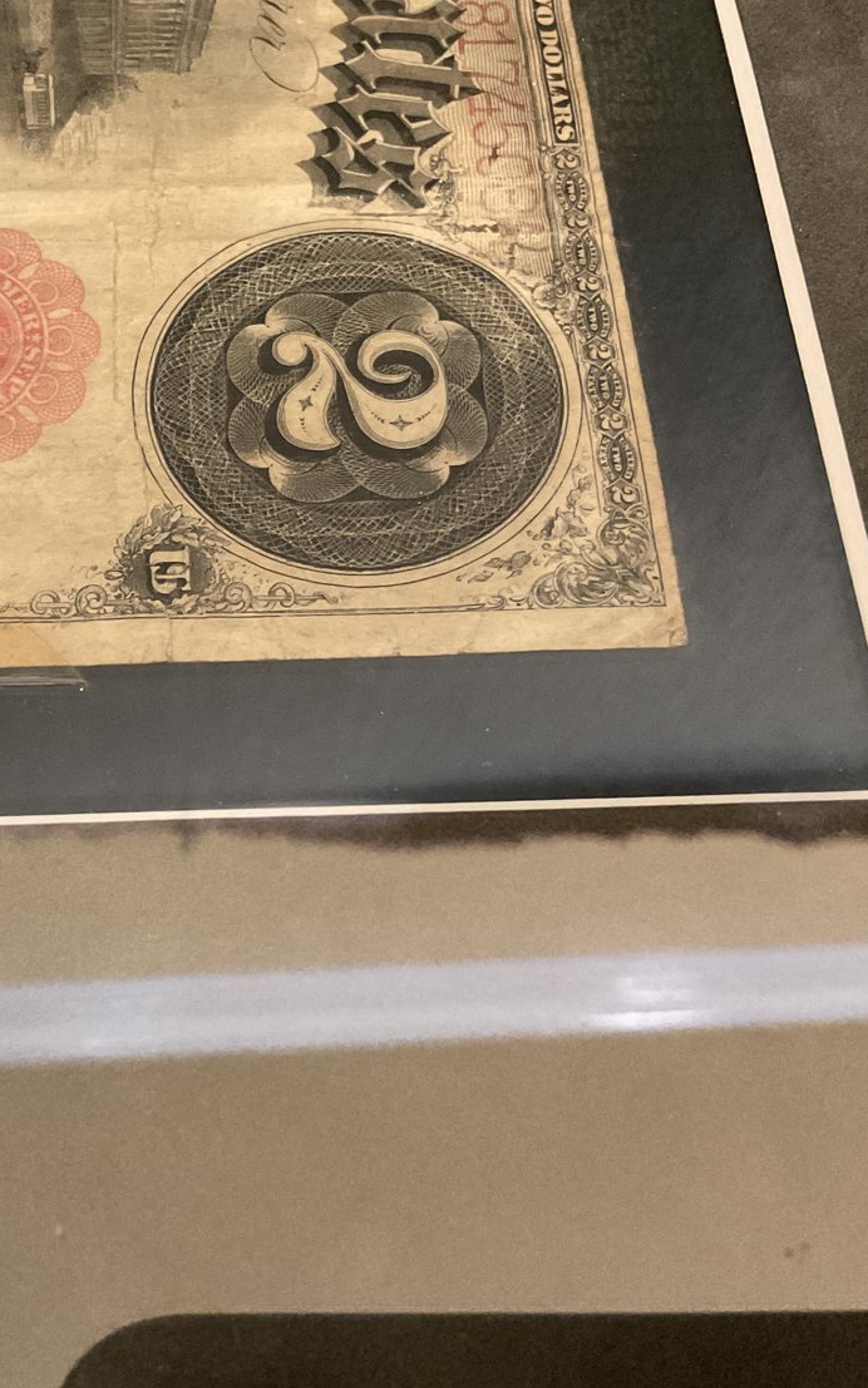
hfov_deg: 30.1
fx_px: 1589
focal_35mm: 42
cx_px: 223
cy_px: 698
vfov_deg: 47.2
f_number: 1.8
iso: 400
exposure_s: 1/30
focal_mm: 3
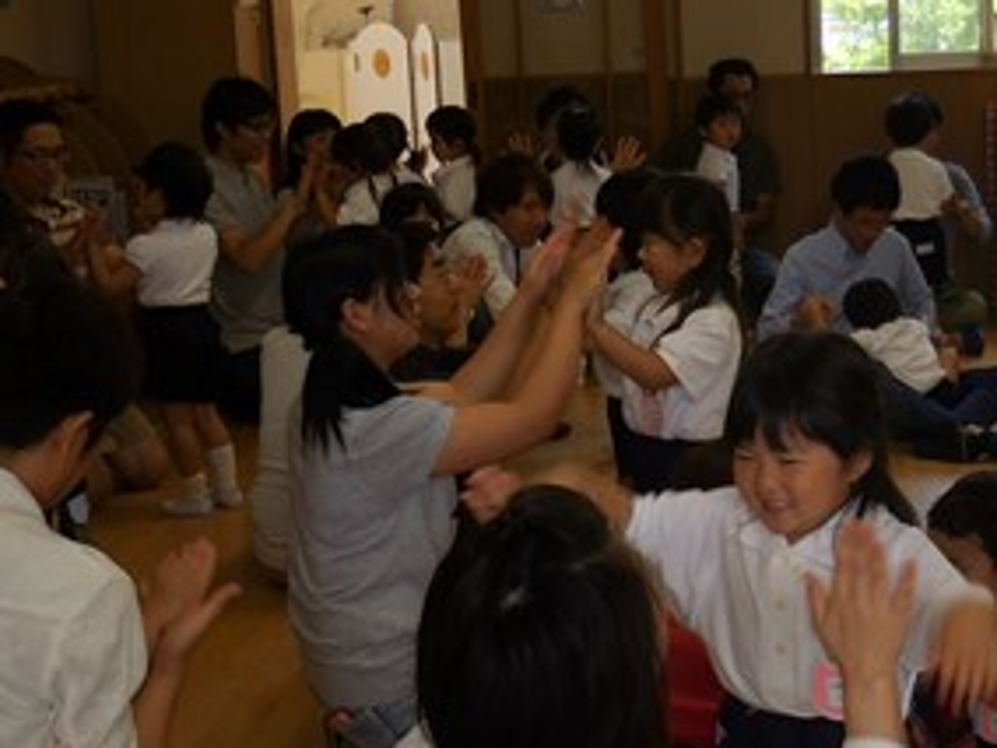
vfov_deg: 20.2
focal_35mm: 73
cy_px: 407
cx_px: 781
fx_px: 2103
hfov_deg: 26.2
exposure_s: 1/60
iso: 125
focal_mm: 8.1
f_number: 4.2
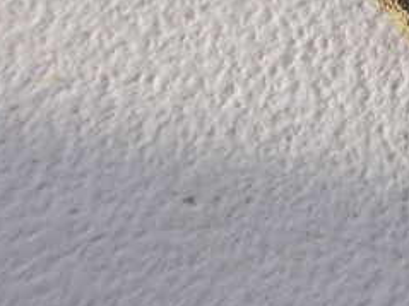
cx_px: 699
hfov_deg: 9.8
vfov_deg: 7.5
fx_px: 2267
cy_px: -221
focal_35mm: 192
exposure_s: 1/160
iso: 80
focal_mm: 6.1
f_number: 3.3
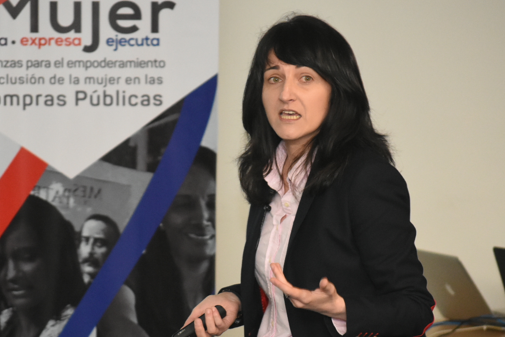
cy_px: 207
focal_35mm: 263
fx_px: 3690
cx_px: 226
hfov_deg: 7.8
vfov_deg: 5.2
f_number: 4.8
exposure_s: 1/100
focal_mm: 116
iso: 3200
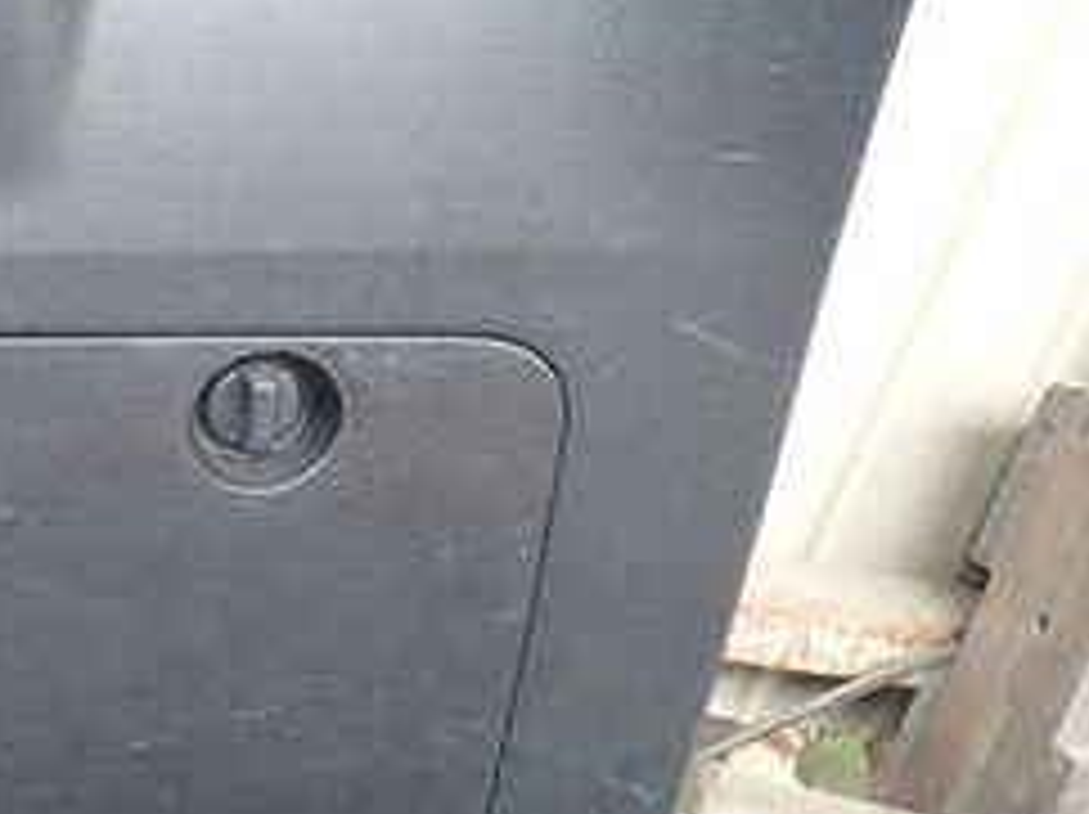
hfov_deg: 27.1
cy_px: 387
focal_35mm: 62
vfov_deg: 23.6
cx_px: -256
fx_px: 1949
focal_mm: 4.5
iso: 125
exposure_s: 1/60
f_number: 2
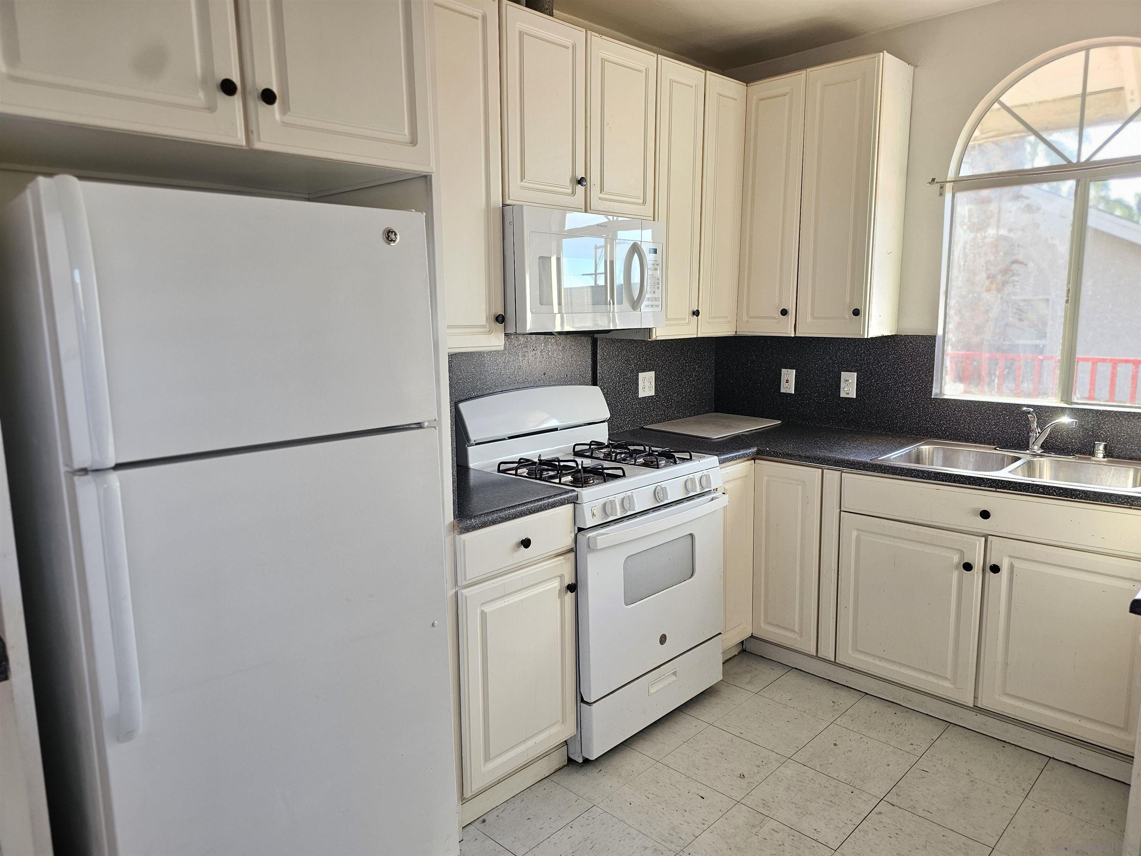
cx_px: 570
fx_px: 758
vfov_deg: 58.9
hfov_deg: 73.9
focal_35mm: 23
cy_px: 428
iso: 160
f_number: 1.7
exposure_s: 1/207
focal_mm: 6.3
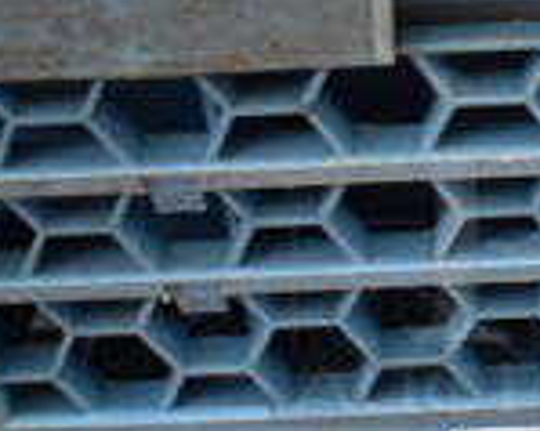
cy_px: 235
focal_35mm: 104
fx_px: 1661
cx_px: 674
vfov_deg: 14.8
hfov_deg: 17.5
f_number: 3.5
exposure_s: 1/30
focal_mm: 18
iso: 2000
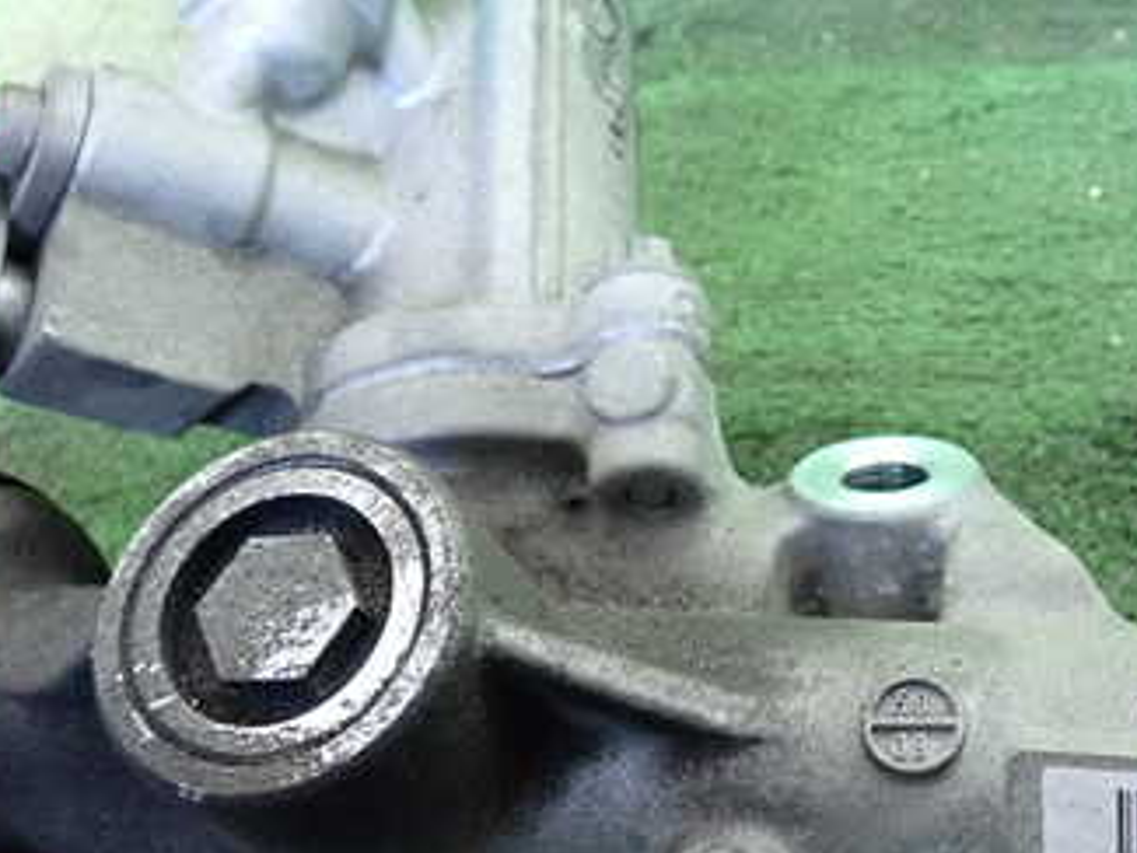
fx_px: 1939
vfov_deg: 24.8
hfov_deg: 32.5
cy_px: 336
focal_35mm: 59
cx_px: 724
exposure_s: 1/125
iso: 1000
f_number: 2.4
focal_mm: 5.79
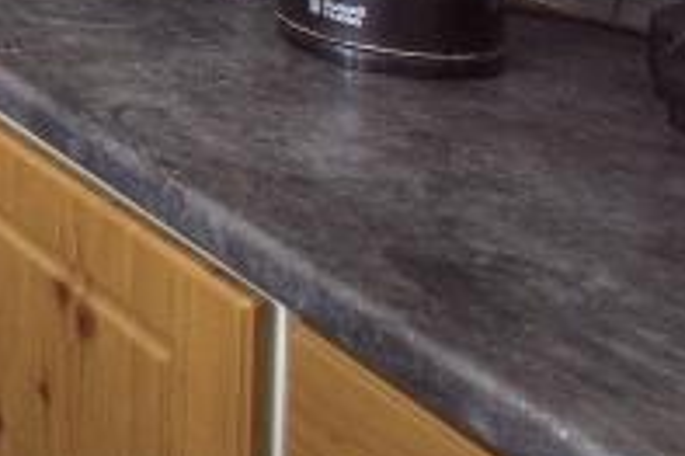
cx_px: -866
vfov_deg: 14.3
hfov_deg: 16.0
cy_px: -479
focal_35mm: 78
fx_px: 1483
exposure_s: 1/50
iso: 400
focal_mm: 10
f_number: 8
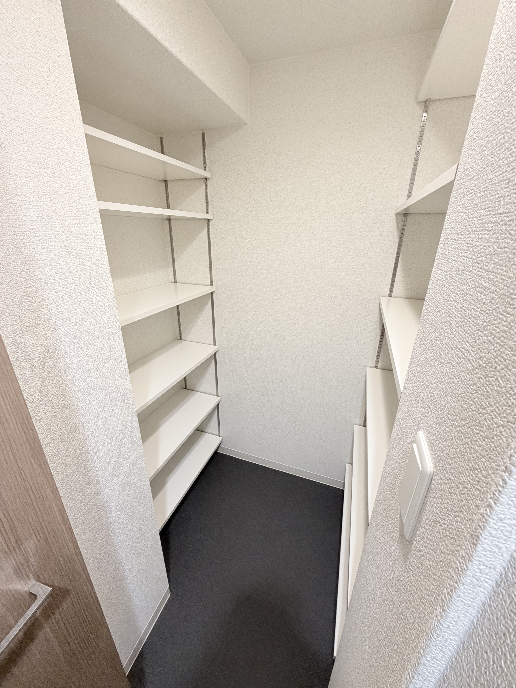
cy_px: 344
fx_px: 278
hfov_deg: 85.7
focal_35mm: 14
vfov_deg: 102.1
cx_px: 258
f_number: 2.2
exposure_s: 1/60
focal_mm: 2.22
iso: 250
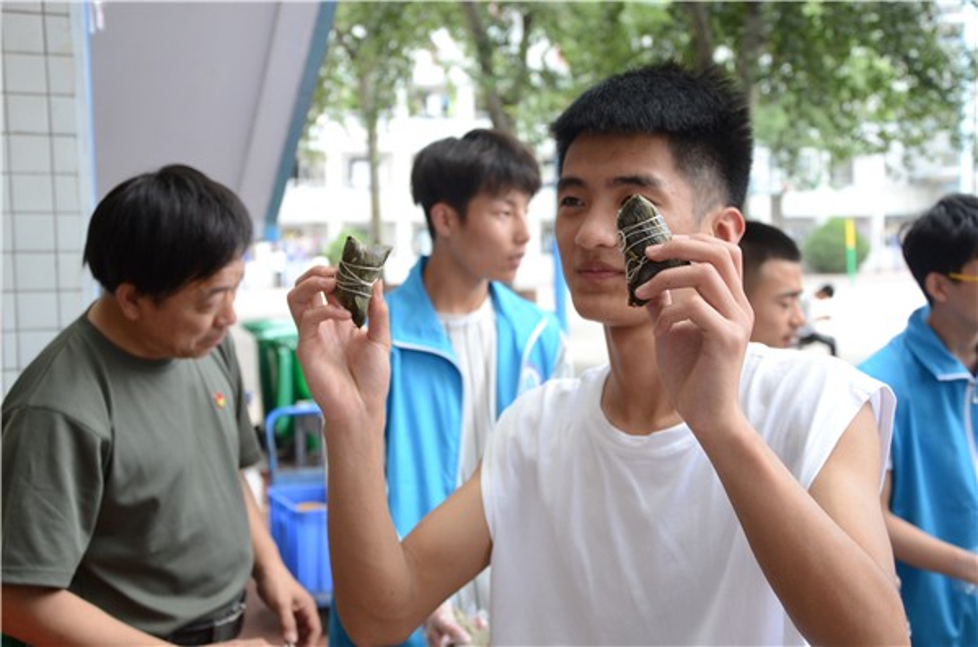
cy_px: 324
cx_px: 489
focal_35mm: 51
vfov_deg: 26.3
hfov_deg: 39.0
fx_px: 1382
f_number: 4.2
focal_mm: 34
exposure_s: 1/125
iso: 320
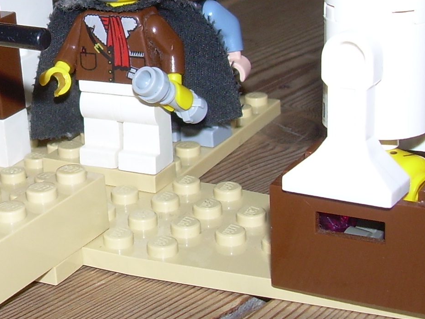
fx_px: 1142
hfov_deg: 20.5
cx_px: 14
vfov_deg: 15.6
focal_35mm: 93
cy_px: 11
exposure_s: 1/60
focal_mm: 6.3
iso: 50
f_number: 2.8
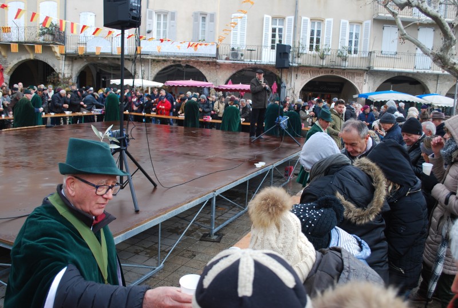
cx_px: 229
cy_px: 154
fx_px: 382
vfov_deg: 43.8
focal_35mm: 30
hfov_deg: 61.8
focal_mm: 20
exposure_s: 1/100
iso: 200
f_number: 5
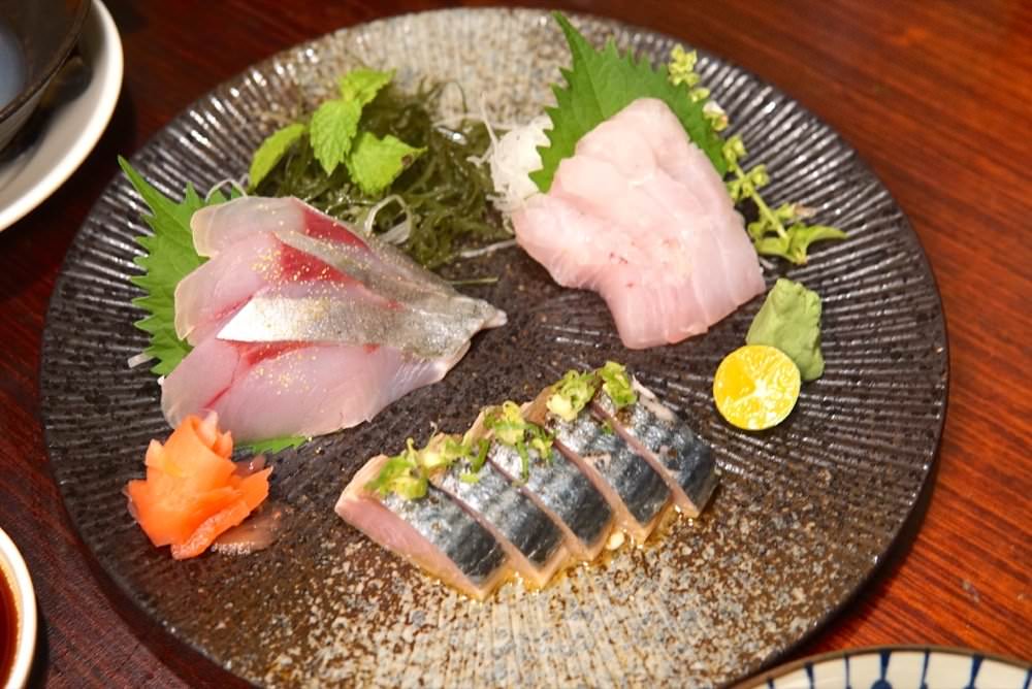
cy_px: 344
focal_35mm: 45
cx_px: 516
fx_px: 1291
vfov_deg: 29.9
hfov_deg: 43.6
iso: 1000
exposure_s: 1/60
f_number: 4
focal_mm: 30
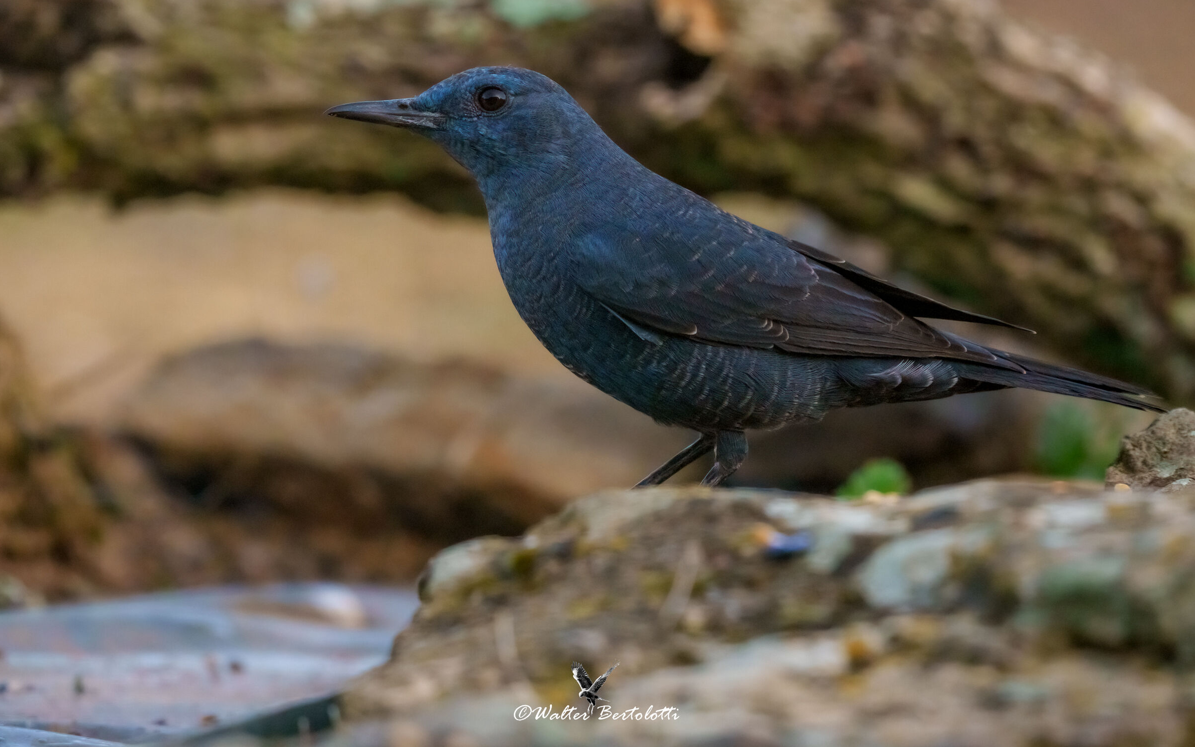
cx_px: 598
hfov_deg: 3.3
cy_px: 350
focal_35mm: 640
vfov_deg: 2.1
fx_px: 20845
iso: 5000
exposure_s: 1/1000
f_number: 10
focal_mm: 627
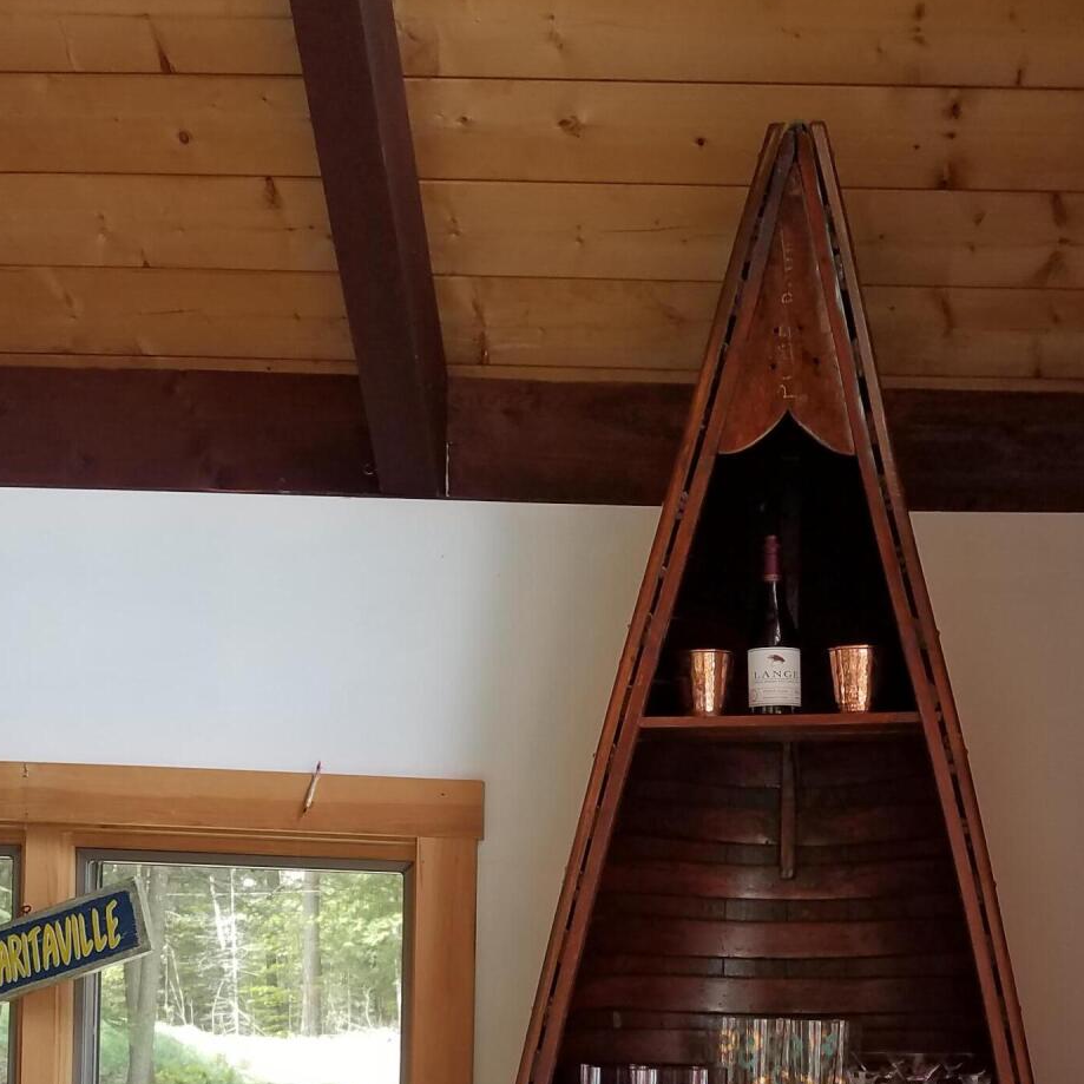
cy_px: 1167
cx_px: 781
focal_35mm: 50
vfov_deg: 30.7
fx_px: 1771
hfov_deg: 33.5
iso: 64
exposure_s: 1/60
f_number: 1.7
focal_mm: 4.2
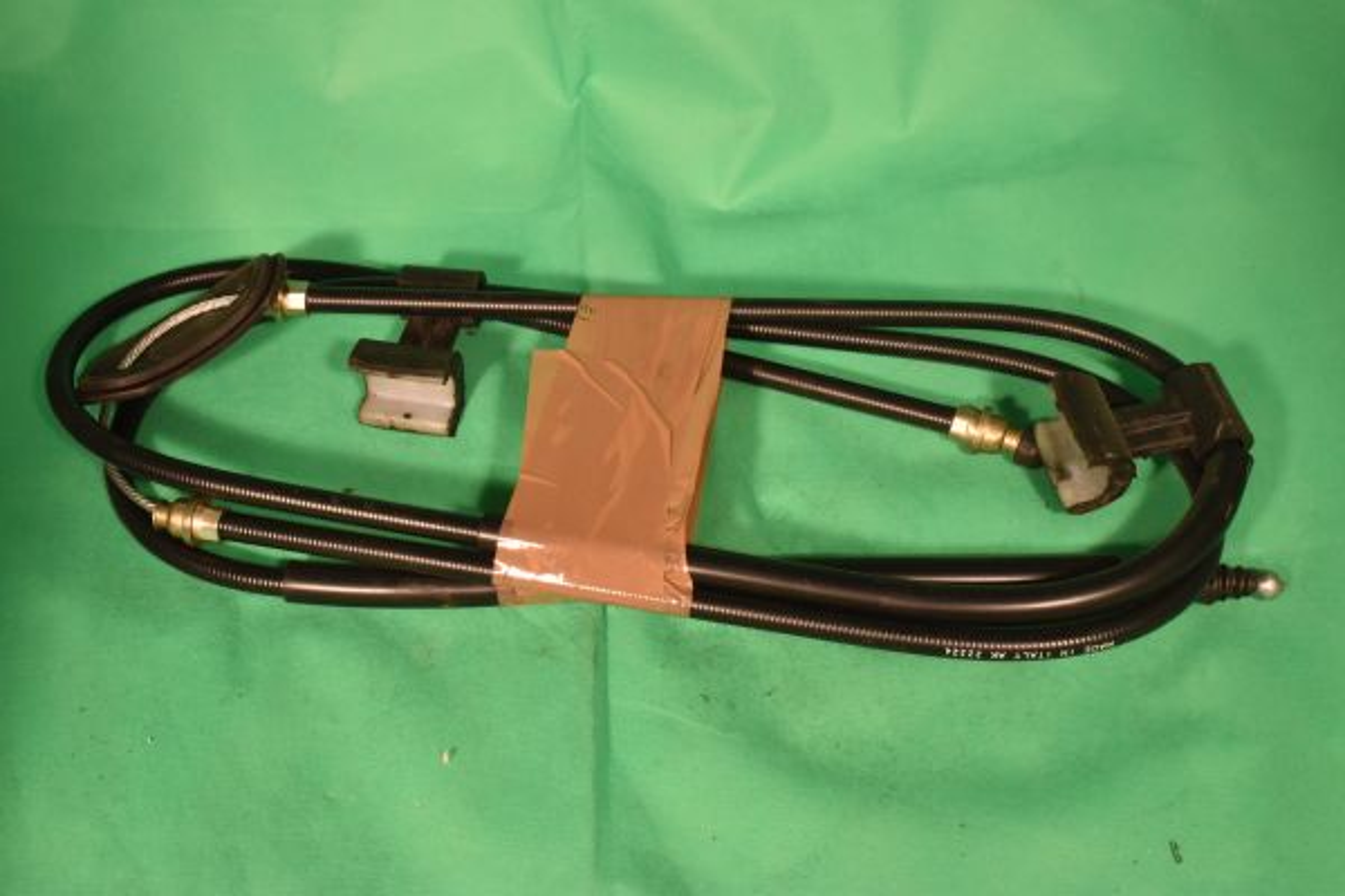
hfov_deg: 43.6
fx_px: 1681
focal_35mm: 45
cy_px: 448
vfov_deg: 29.9
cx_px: 672
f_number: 18
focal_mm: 30
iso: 1250
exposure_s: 1/50
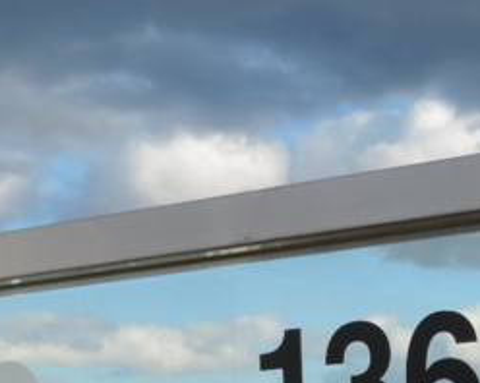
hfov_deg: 14.9
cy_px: 515
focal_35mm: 126
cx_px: 523
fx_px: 1789
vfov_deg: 11.8
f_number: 3.3
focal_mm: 7.1
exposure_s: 1/640
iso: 80
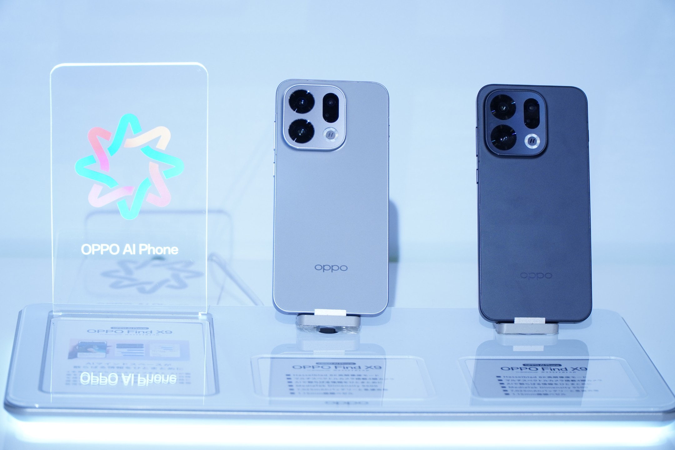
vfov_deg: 11.7
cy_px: 225
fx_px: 2194
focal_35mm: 117
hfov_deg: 17.5
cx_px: 338
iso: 400
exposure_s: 1/125
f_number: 4
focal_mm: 78
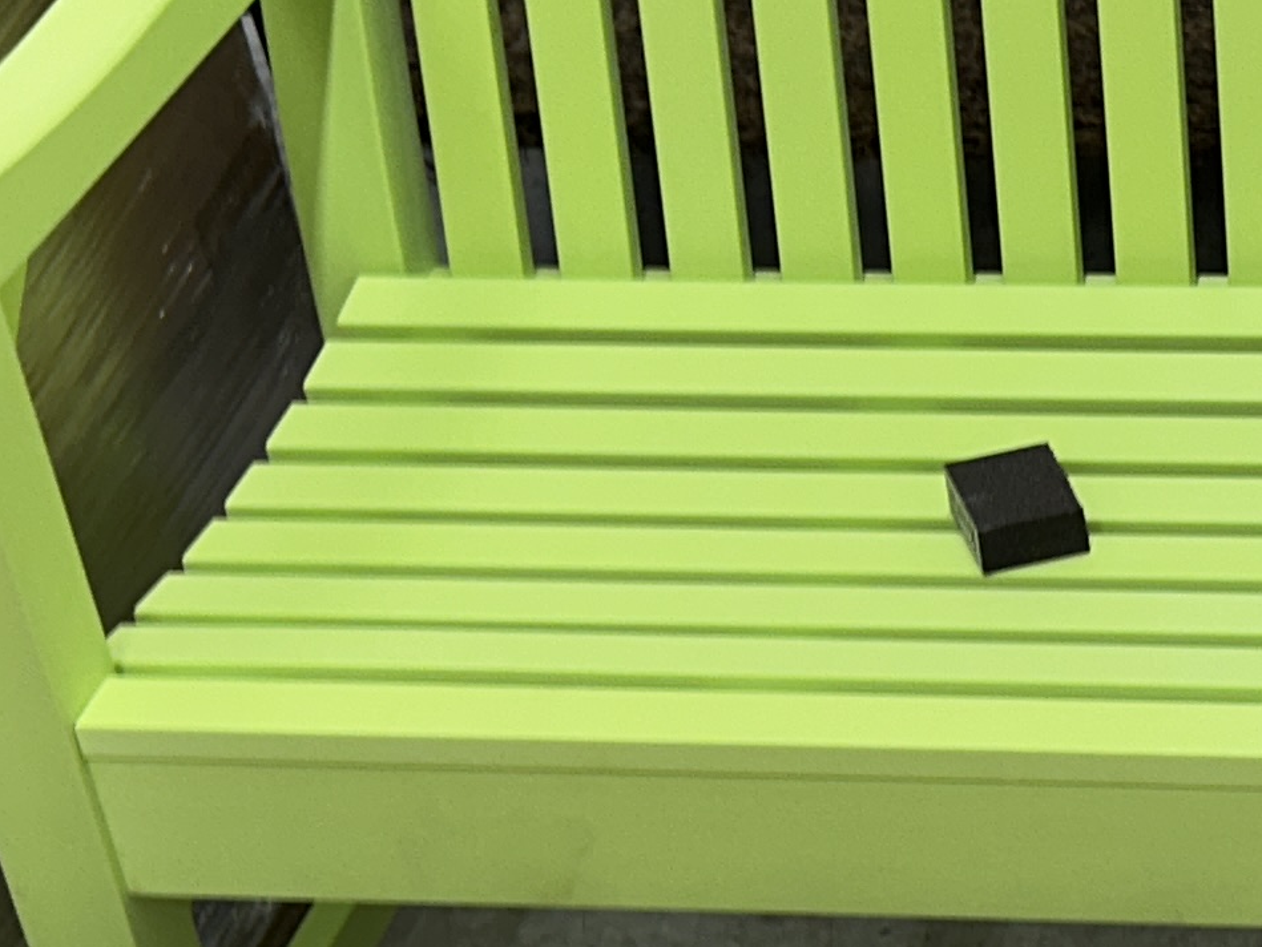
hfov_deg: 18.5
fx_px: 3719
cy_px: 732
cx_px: 1402
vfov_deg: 14.4
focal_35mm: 102
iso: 80
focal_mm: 6.86
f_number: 1.78
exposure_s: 1/120
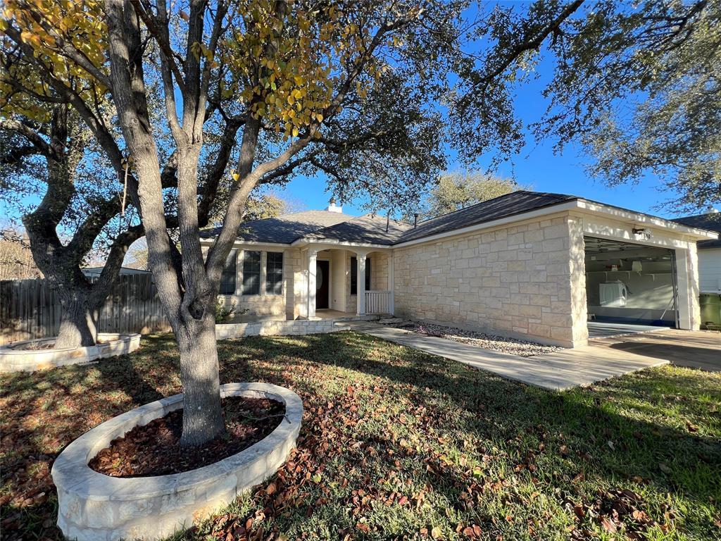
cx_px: 360
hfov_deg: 106.2
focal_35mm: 13
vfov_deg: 89.9
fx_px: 271
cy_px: 270
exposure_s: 1/199
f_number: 1.8
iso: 32
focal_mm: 1.57
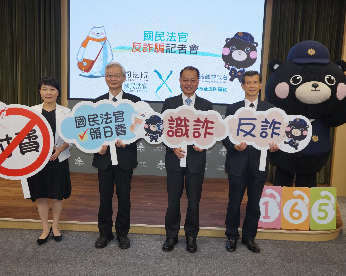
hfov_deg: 54.8
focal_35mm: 33
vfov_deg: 45.1
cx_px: 172
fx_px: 334
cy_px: 137
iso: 200
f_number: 4
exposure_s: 1/60
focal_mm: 19
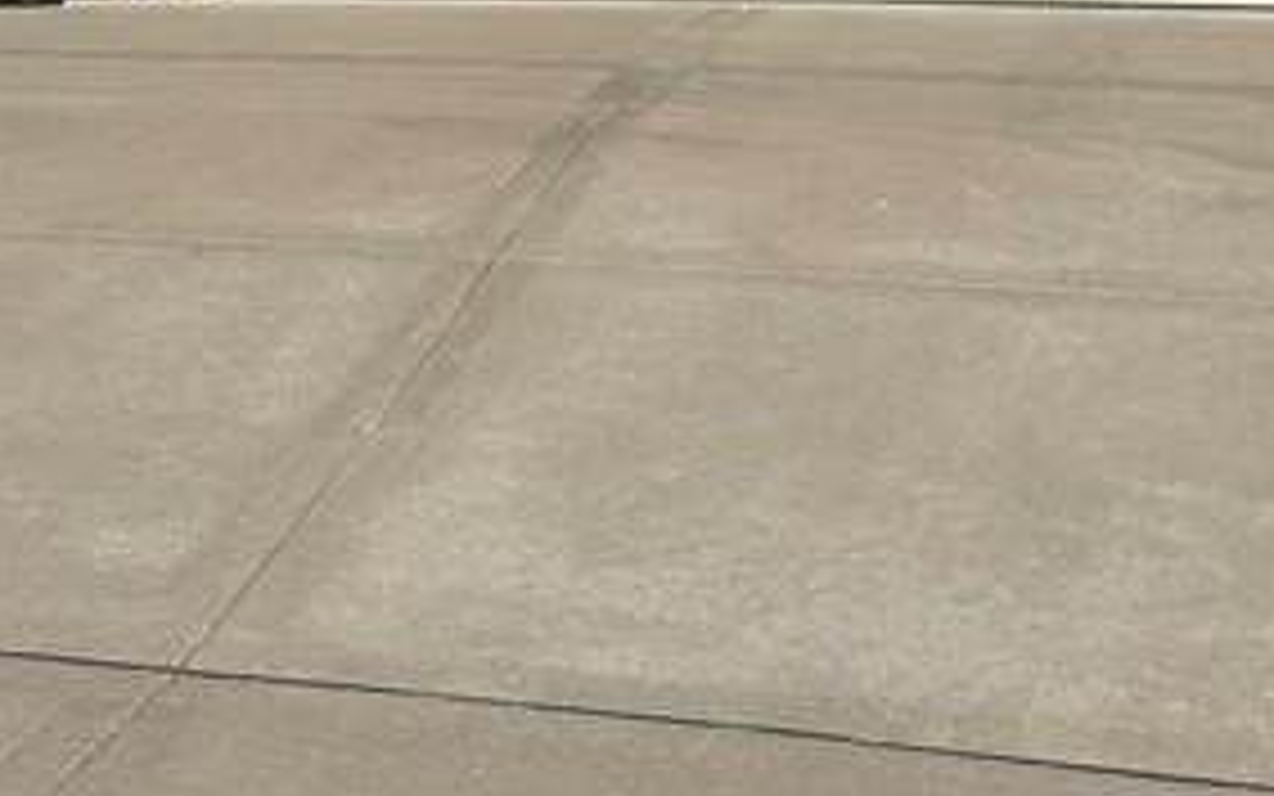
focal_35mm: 92
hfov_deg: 22.5
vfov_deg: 13.3
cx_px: 851
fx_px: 3195
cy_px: -454
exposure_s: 1/8130
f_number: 1.78
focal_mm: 6.76
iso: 80
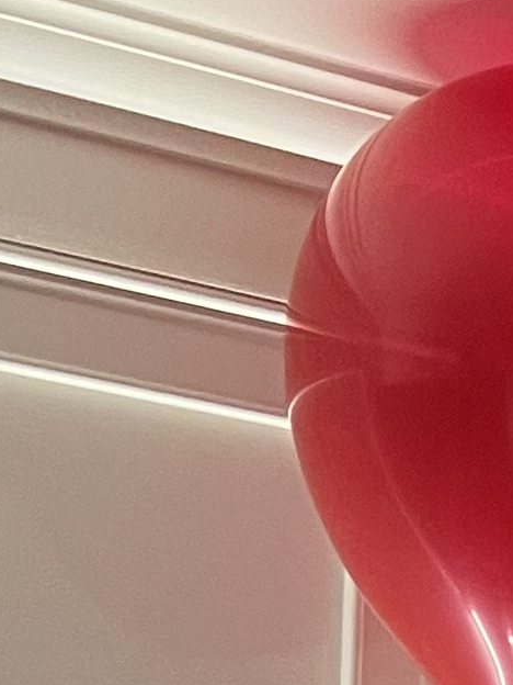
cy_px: 1591
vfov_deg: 10.3
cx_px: 1546
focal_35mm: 168
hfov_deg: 7.7
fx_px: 3320
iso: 160
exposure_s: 1/60
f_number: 1.5
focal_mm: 5.7
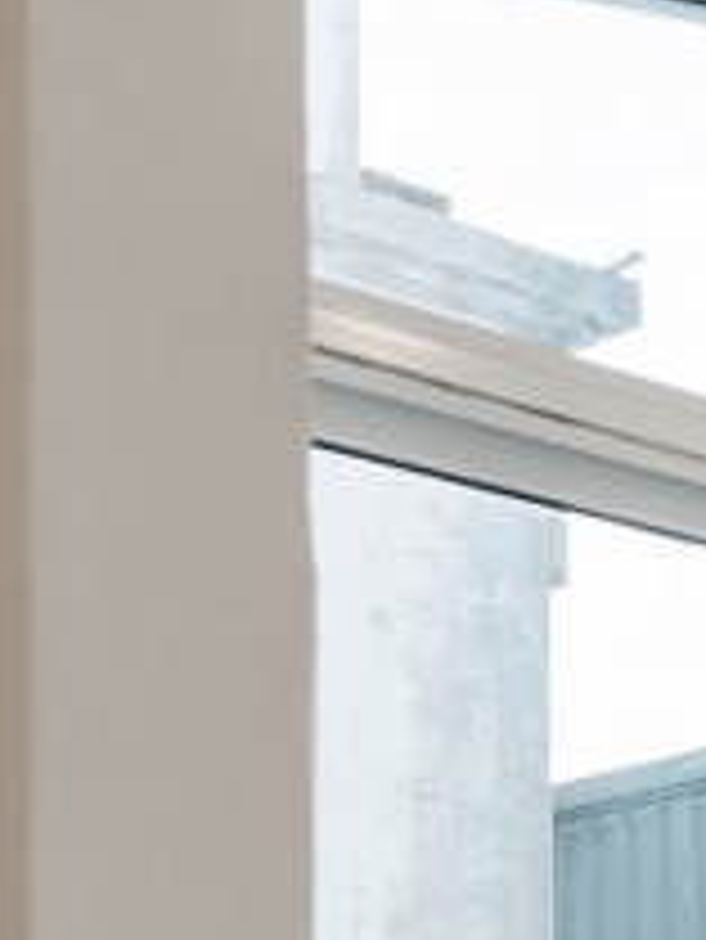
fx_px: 3123
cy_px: 1399
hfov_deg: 8.2
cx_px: 2734
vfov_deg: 15.8
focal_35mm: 115
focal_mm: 19.5
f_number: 5.6
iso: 100
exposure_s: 1/80
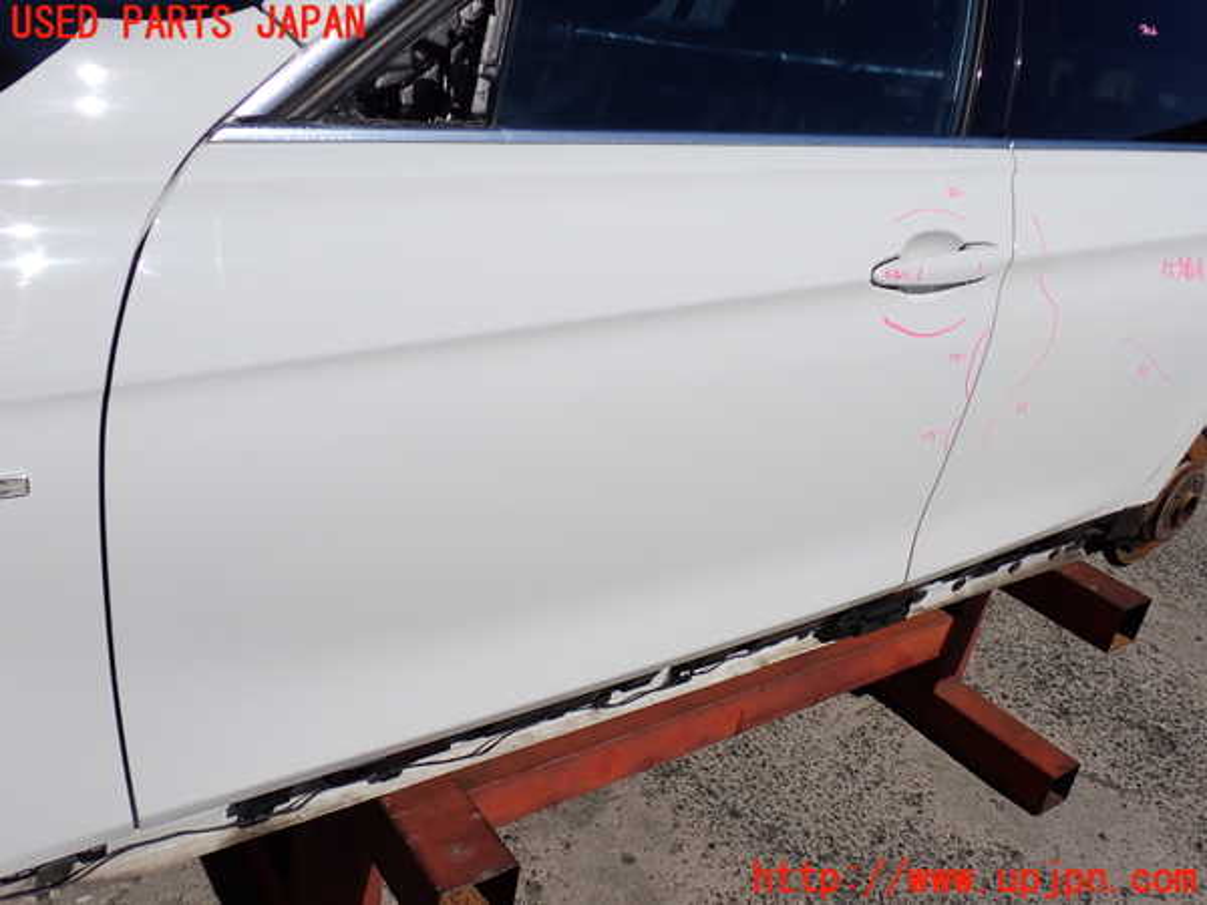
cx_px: 604
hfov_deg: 60.0
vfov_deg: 46.8
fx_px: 1046
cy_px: 452
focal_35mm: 30
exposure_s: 1/500
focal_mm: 5.4
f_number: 9
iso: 100
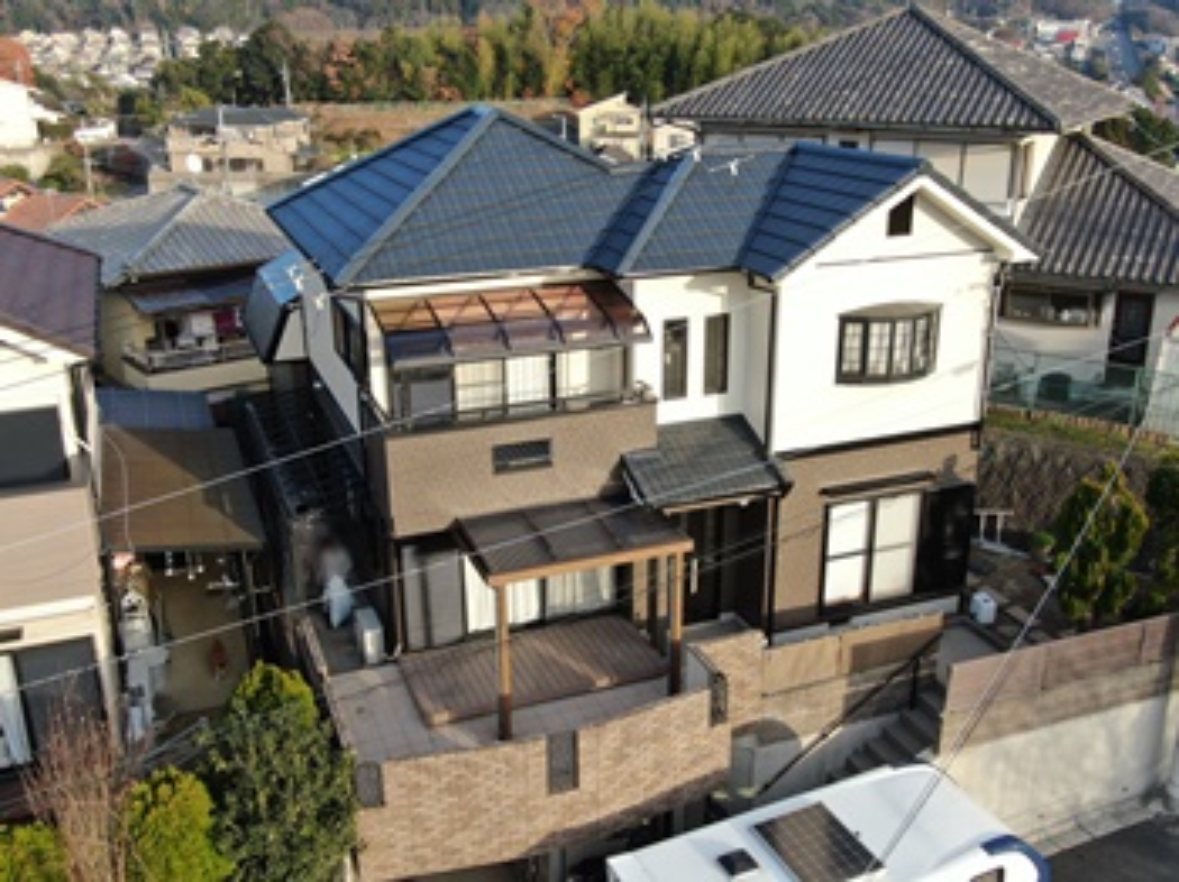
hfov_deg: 52.7
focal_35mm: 35
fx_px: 1191
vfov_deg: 40.7
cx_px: 590
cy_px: 441
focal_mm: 5.94
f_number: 3.3
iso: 100
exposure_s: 1/240
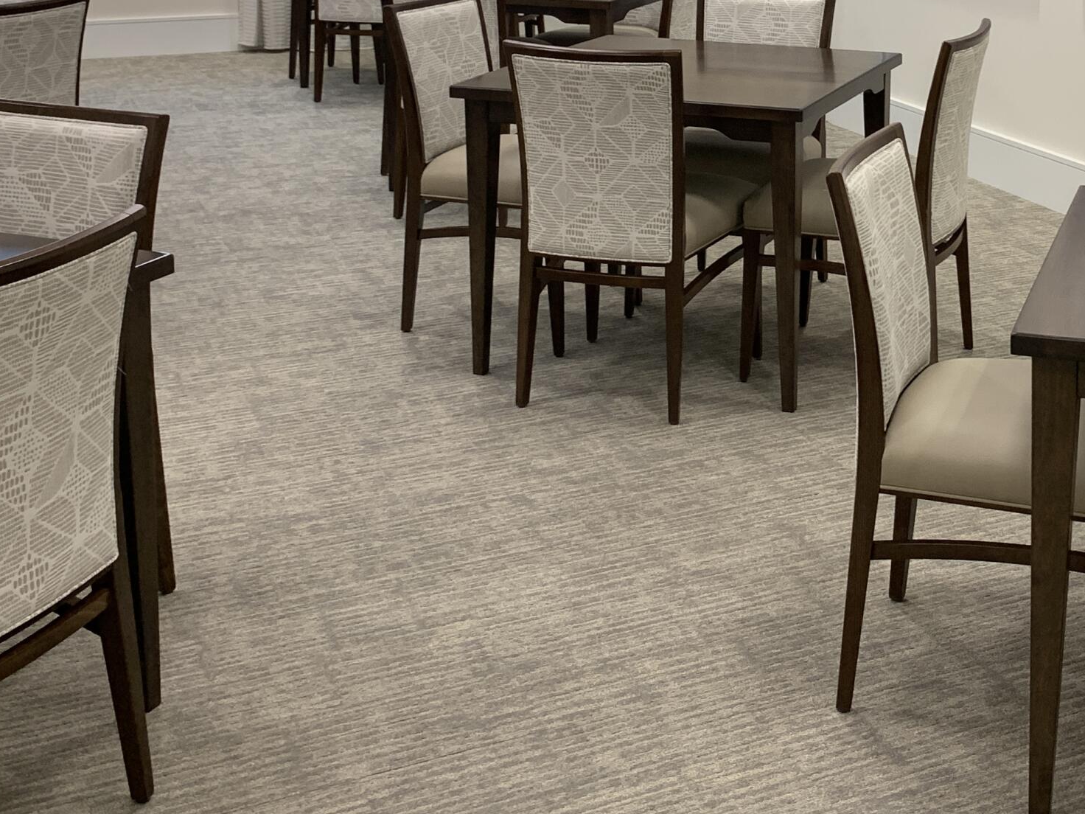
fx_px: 1661
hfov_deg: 35.1
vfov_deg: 26.3
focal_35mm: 53
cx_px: 863
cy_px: 39
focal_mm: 4.25
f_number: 1.8
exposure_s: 1/121
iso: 64
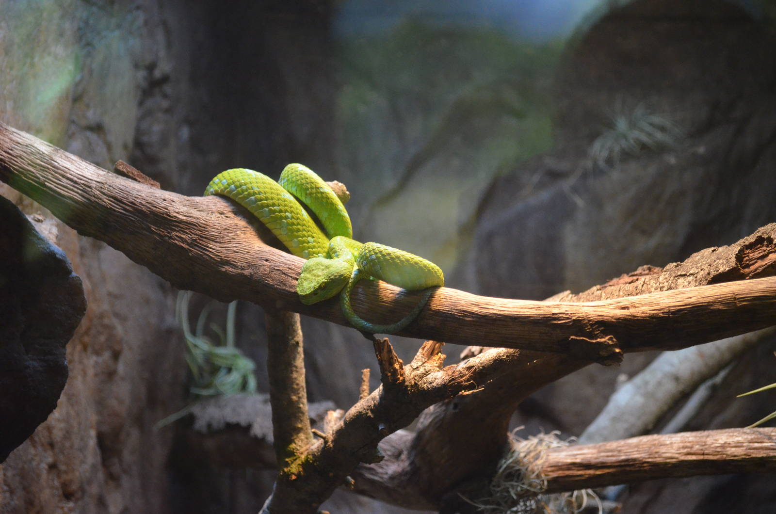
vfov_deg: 20.1
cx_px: 388
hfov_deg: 29.9
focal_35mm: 68
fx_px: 1452
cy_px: 257
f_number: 5.3
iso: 2800
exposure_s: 1/30
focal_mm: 45
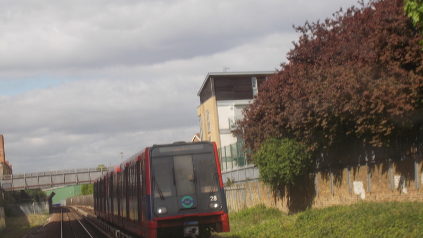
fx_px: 1055
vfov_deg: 12.9
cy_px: 136
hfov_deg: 22.7
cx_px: 212
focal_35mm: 94
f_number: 6.3
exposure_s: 1/200
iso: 80
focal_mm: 15.4
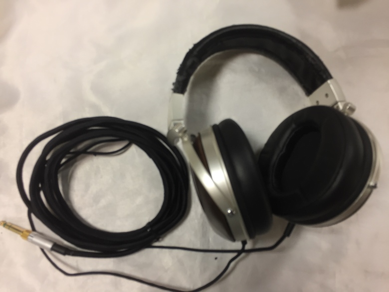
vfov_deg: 48.2
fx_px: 326
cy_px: 146
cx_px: 194
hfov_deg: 61.7
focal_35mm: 29
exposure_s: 1/40
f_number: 2.2
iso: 32
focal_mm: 4.15
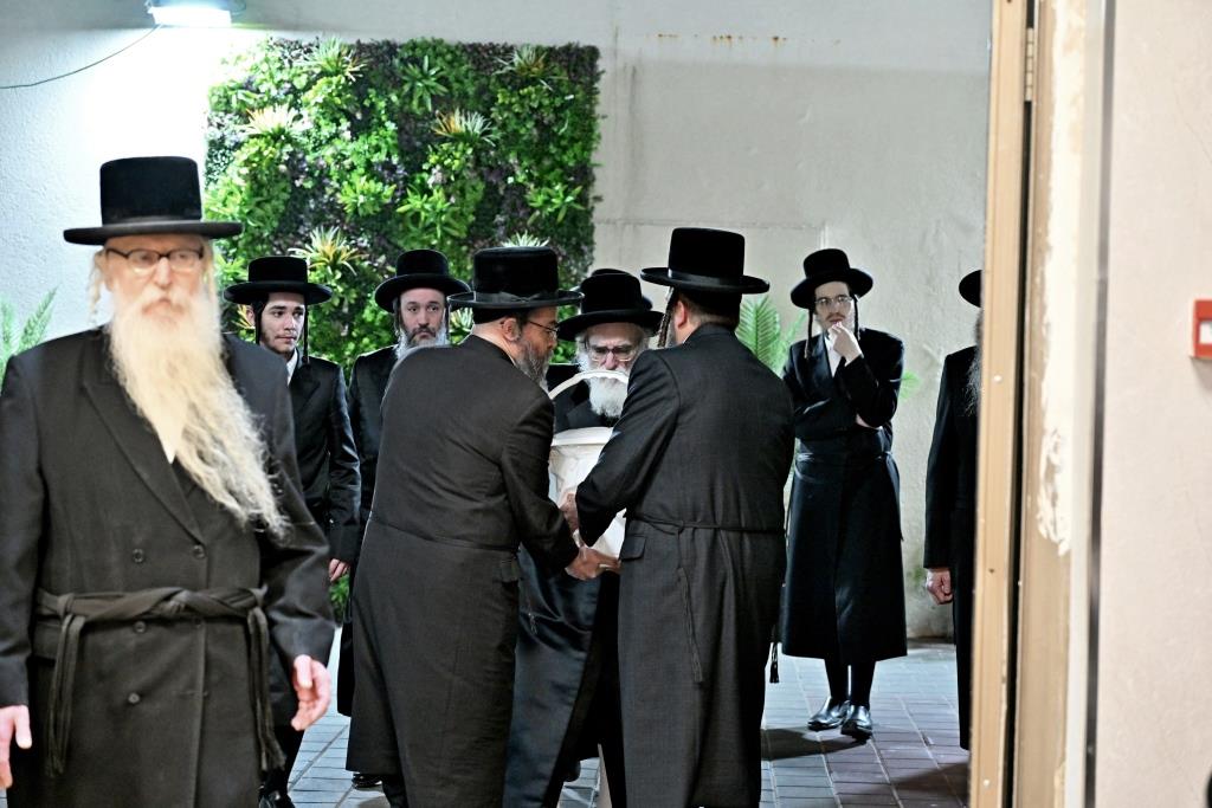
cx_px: 606
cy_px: 404
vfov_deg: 20.6
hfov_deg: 30.5
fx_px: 2222
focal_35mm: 66
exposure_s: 1/160
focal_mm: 66
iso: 2000
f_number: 4
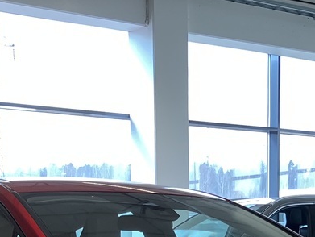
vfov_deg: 13.0
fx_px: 938
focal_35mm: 103
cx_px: 201
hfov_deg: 19.0
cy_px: 433
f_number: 1.8
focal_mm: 3.99
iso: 80
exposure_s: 1/113
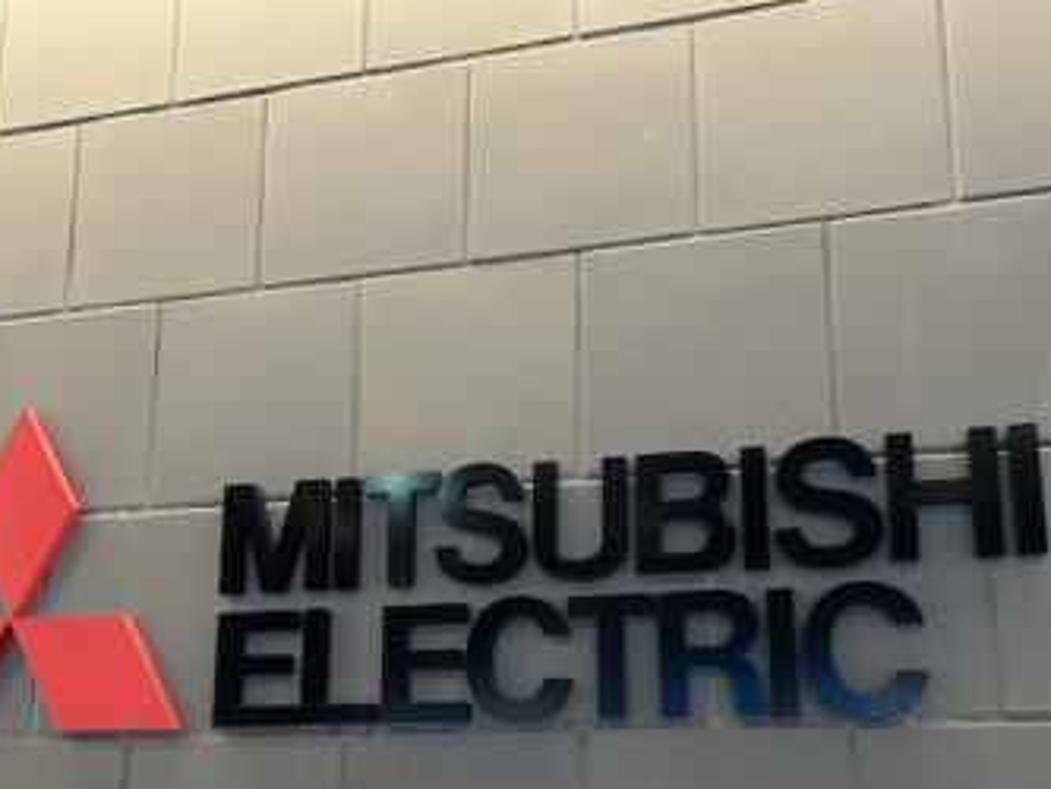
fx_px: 1185
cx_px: 499
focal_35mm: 39
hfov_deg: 47.8
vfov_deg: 36.2
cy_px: 563
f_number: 1.5
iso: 500
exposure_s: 1/40
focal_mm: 5.7
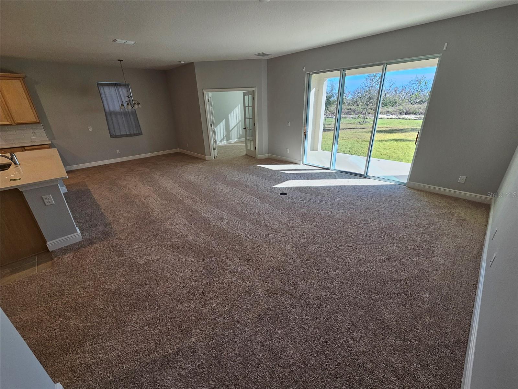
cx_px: 259
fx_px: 195
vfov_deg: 89.9
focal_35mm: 13
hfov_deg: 106.2
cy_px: 194
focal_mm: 2.2
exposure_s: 1/217
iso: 80
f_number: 2.2
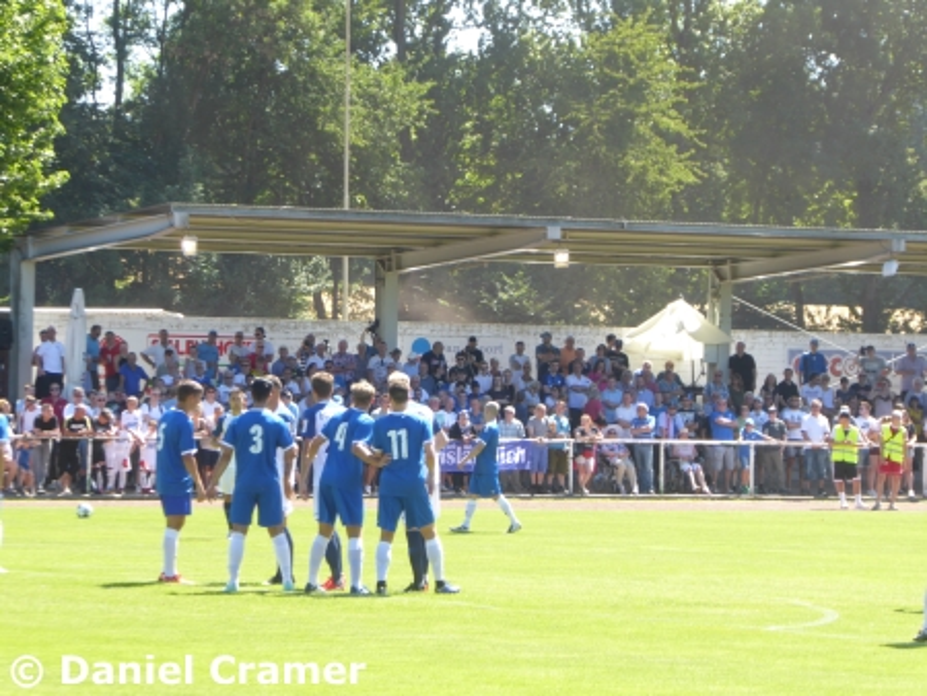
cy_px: 348
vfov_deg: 6.9
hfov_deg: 9.2
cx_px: 464
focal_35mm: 214
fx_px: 5734
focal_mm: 38.4
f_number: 5.6
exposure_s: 1/80
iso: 80
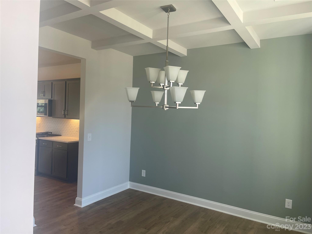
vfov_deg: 53.1
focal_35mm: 26
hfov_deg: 67.3
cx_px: 156
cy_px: 117
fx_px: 234
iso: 64
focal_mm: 5.1
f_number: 1.6
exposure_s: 1/121
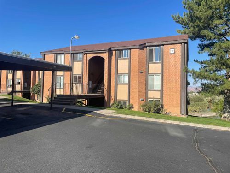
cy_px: 86
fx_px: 173
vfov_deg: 53.1
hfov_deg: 67.3
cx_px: 115
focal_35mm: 26
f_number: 1.6
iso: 32
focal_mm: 4.2
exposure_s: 1/2882
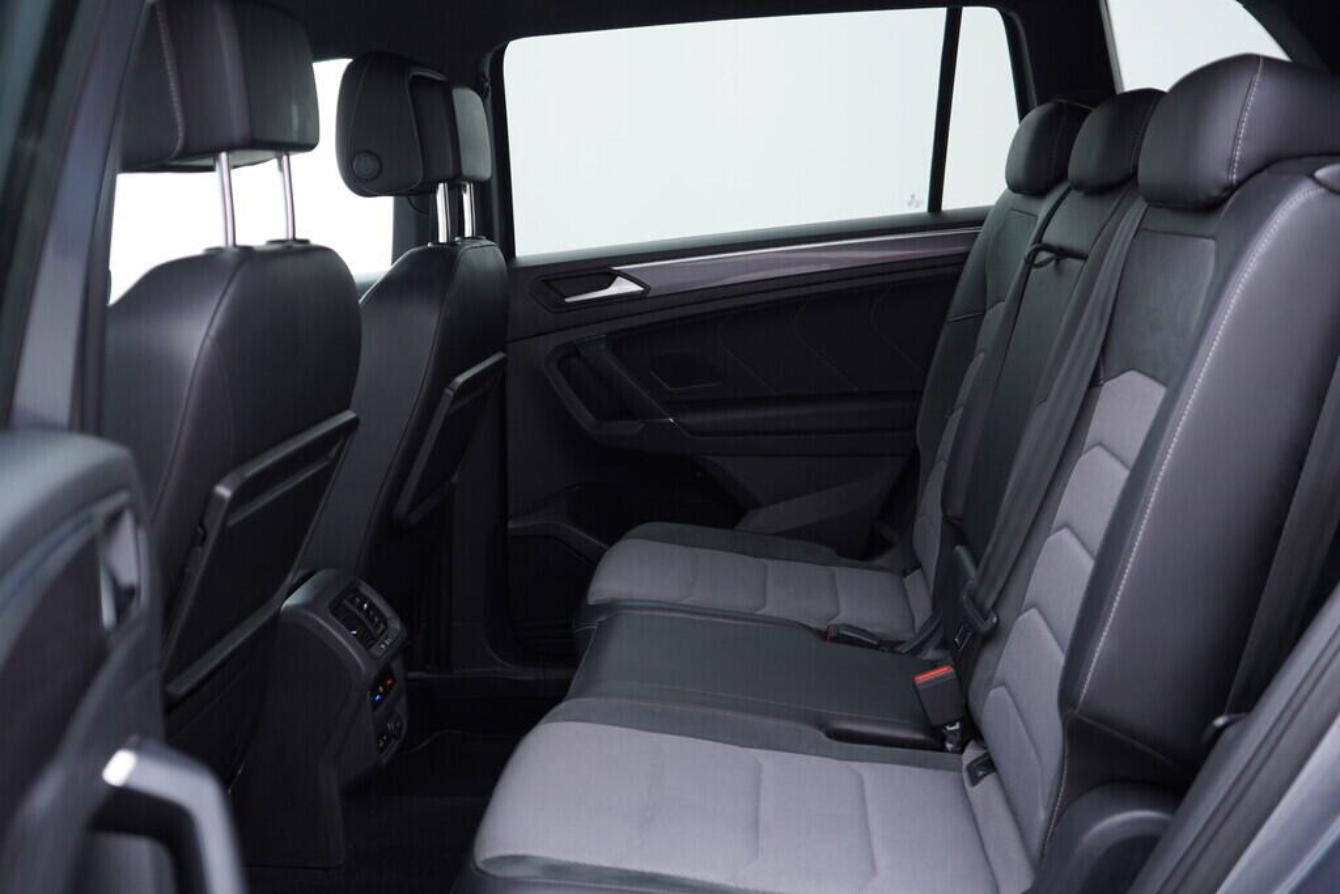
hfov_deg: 53.1
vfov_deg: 36.9
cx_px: 670
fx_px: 1340
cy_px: 447
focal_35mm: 36
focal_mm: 24
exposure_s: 1/40
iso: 200
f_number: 2.8
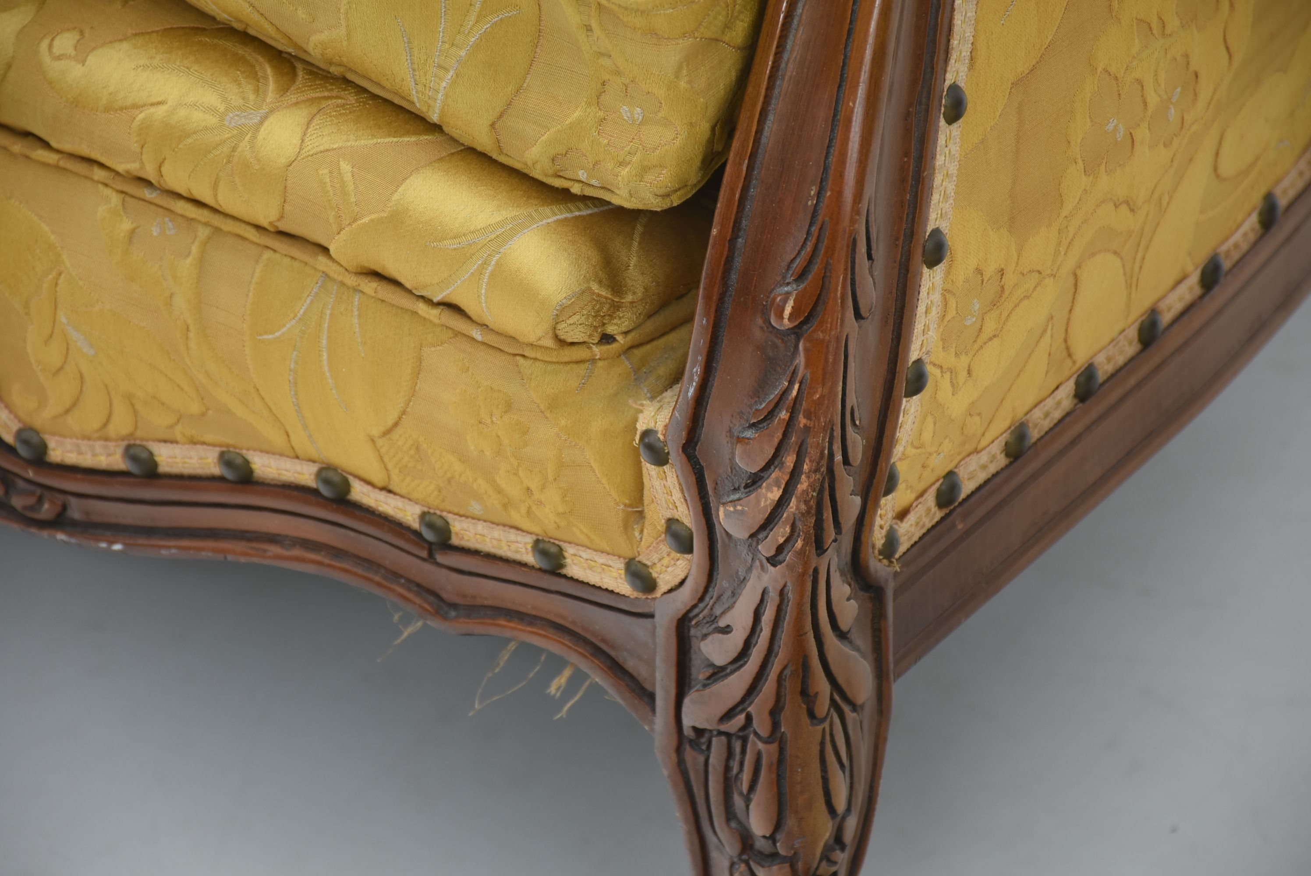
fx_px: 7653
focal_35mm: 210
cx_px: 656
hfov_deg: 9.8
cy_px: 438
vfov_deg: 6.6
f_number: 7.1
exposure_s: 1/125
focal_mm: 140
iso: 200
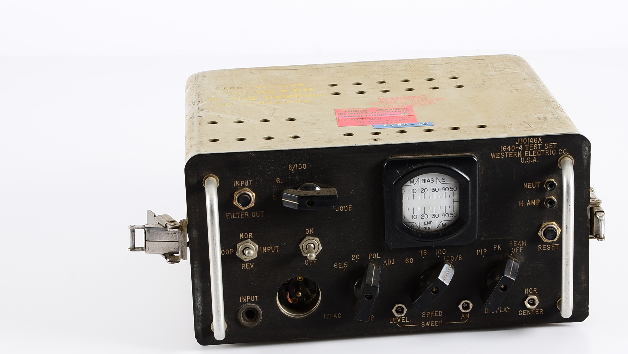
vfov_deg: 10.9
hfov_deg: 19.3
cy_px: 212
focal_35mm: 111
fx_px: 1848
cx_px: 375
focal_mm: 58
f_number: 10
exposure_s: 1/125
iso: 100
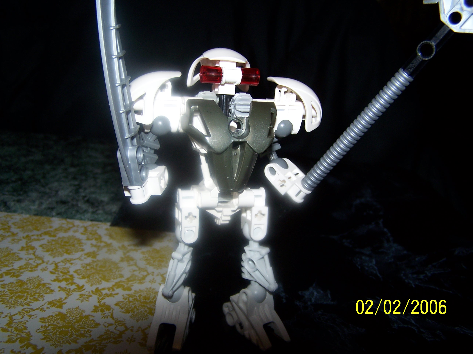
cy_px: 177
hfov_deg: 49.0
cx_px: 236
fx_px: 519
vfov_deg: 37.7
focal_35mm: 38
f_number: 2.8
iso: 80
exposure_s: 1/60
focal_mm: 6.3
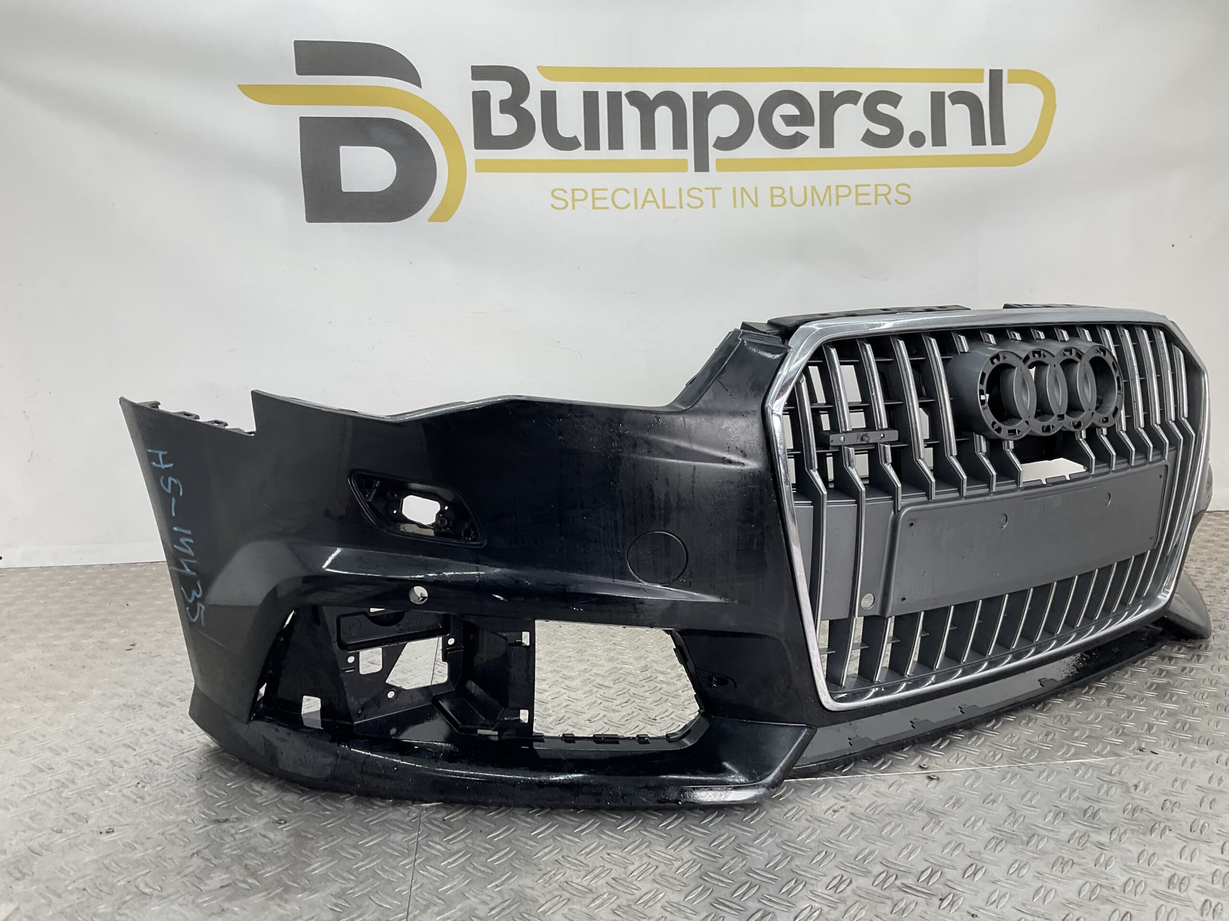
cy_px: 460
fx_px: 1030
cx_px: 614
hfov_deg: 61.7
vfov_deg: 48.2
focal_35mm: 29
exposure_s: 1/120
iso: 20
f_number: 1.8
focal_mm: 3
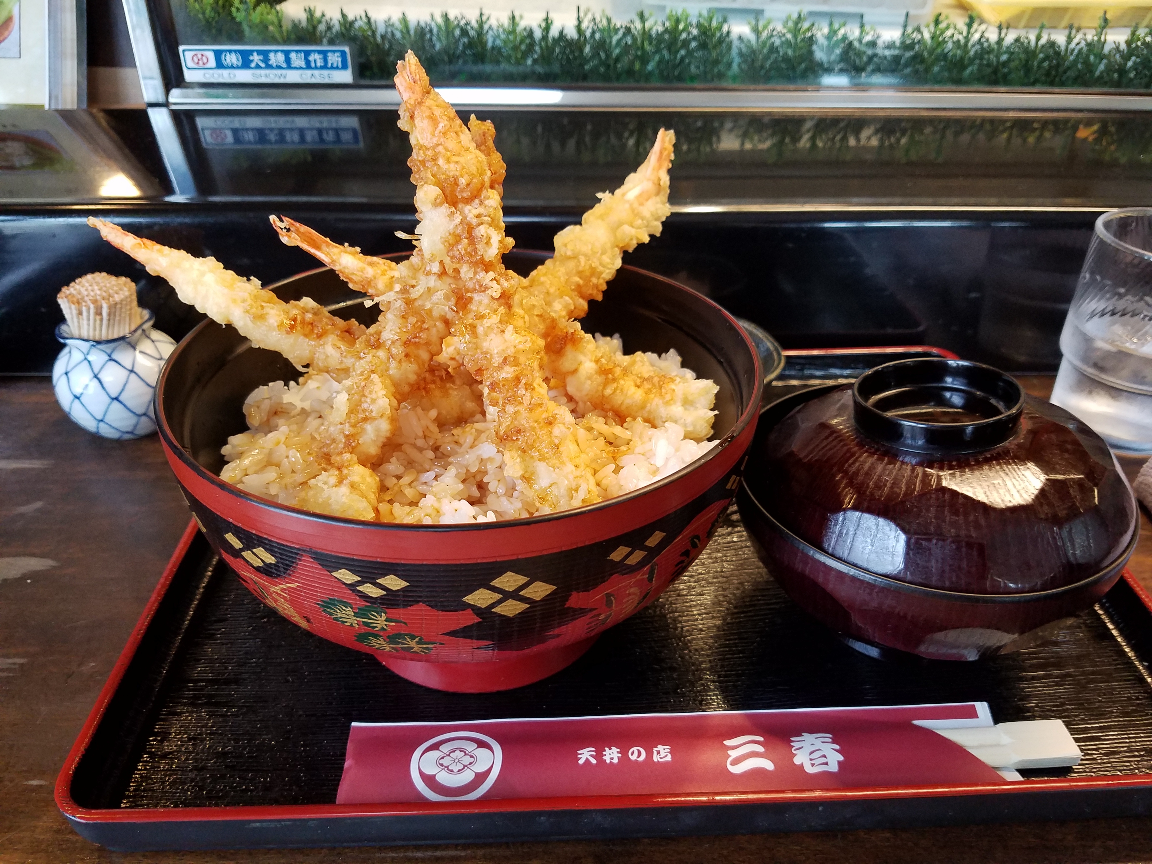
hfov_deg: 67.3
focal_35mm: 26
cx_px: 576
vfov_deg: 53.1
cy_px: 432
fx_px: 865
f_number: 1.7
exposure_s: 1/50
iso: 160
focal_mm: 4.2
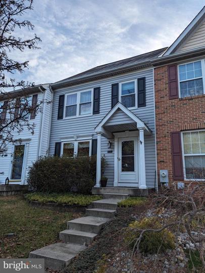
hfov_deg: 56.9
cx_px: 102
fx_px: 189
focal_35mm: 24
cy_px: 136
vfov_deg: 71.5
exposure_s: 1/563
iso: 44
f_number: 1.85
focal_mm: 6.81
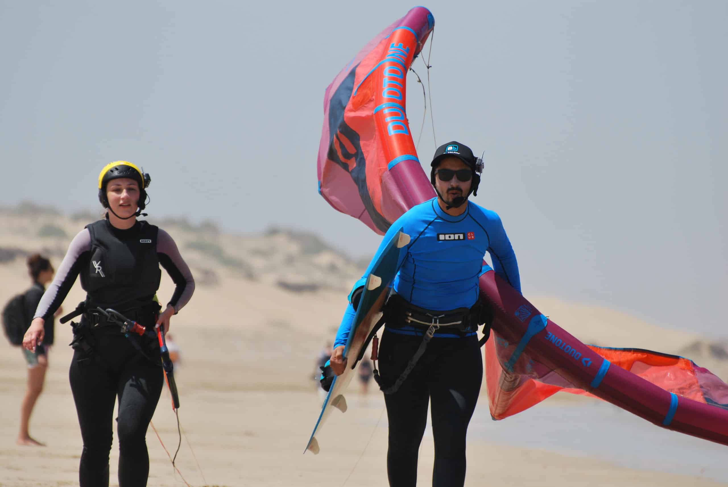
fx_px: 7289
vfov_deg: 3.8
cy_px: 244
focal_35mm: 360
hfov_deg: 5.7
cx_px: 364
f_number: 5.6
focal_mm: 240
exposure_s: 1/1250
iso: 200
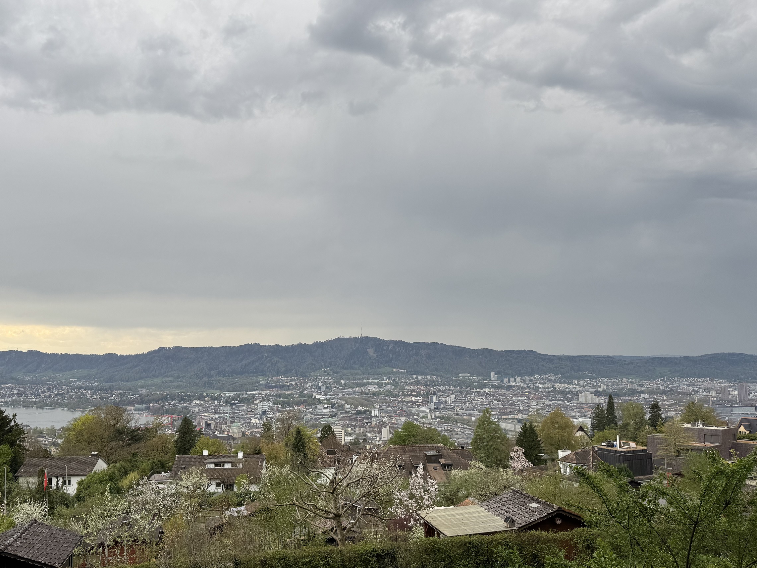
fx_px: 656
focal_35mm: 30
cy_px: 312
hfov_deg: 59.7
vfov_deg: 46.7
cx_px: 325
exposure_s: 1/707
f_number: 1.78
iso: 80
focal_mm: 6.76
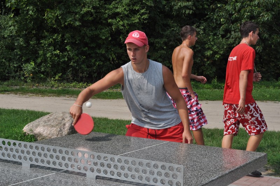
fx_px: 536
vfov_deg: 19.7
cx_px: 140
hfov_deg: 29.3
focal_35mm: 69
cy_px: 93
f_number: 11
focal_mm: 46
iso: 320
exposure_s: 1/500
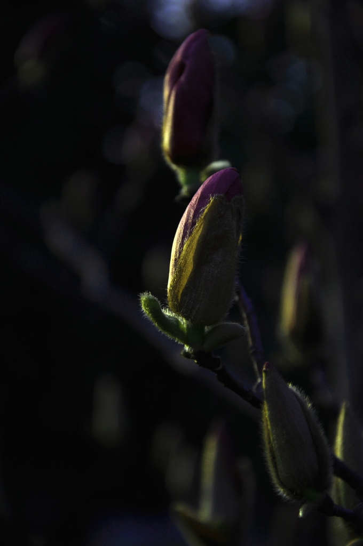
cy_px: 273
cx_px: 182
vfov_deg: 16.1
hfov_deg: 10.7
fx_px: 1934
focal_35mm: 128
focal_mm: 85
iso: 200
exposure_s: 1/500
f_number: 5.6
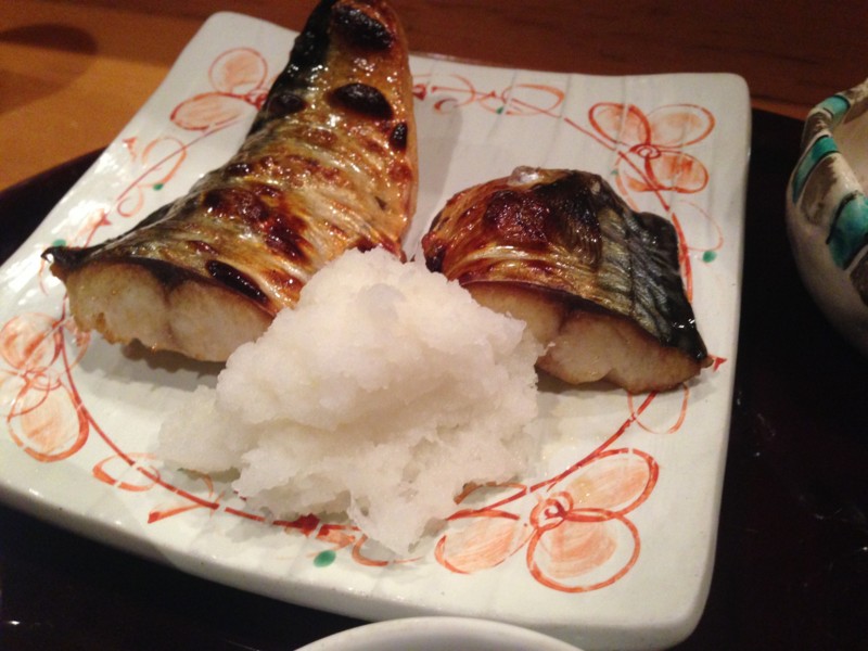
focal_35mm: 33
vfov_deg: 42.9
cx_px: 434
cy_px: 326
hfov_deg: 55.4
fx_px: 827
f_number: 2.4
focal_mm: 4.12
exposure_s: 1/20
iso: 320
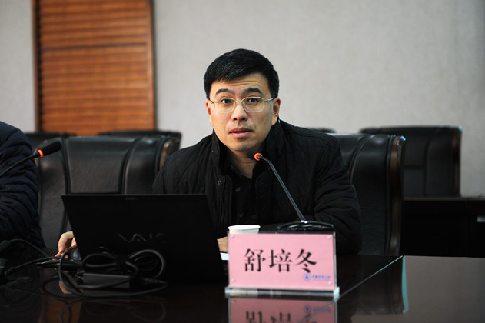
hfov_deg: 28.5
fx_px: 956
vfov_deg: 19.2
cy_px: 160
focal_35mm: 71
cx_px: 243
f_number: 2.8
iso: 800
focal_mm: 70
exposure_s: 1/125
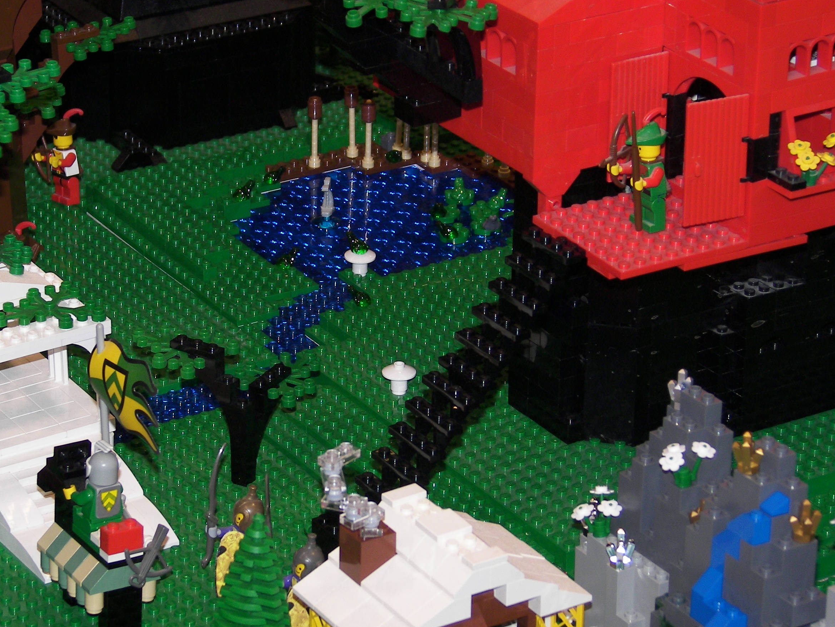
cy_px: 259
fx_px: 3401
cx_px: 309
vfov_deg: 10.5
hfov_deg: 14.0
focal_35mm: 141
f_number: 3.2
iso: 64
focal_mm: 17.8
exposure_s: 1/40
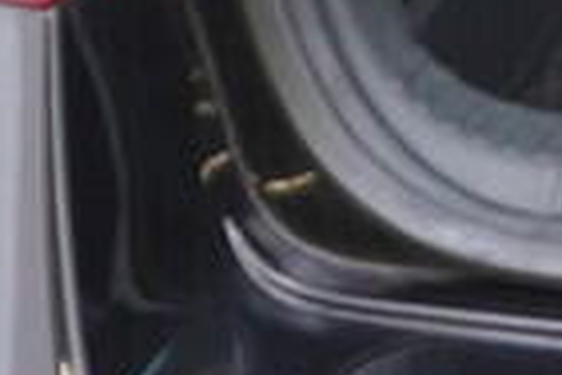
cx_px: 1837
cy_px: -828
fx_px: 4090
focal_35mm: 262
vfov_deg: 4.9
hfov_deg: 6.9
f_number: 2.8
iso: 320
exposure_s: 1/40
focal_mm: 24
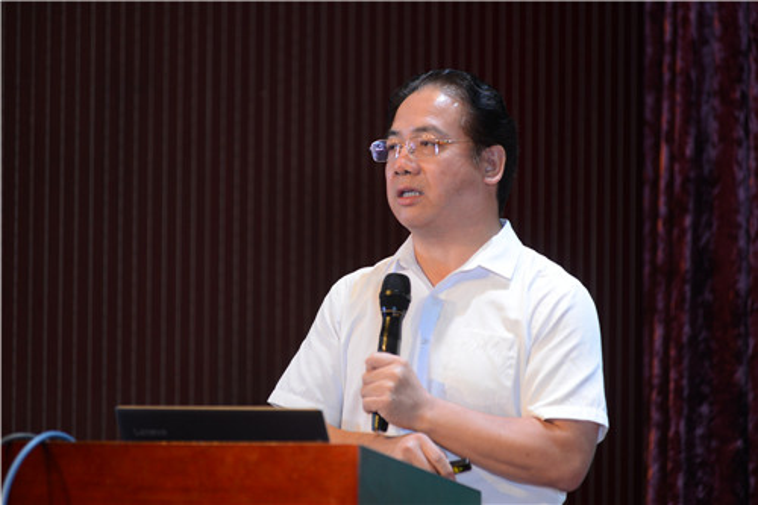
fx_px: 4209
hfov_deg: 10.3
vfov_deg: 6.9
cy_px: 252
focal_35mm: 200
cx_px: 379
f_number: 3.2
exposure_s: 1/200
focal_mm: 200
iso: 560
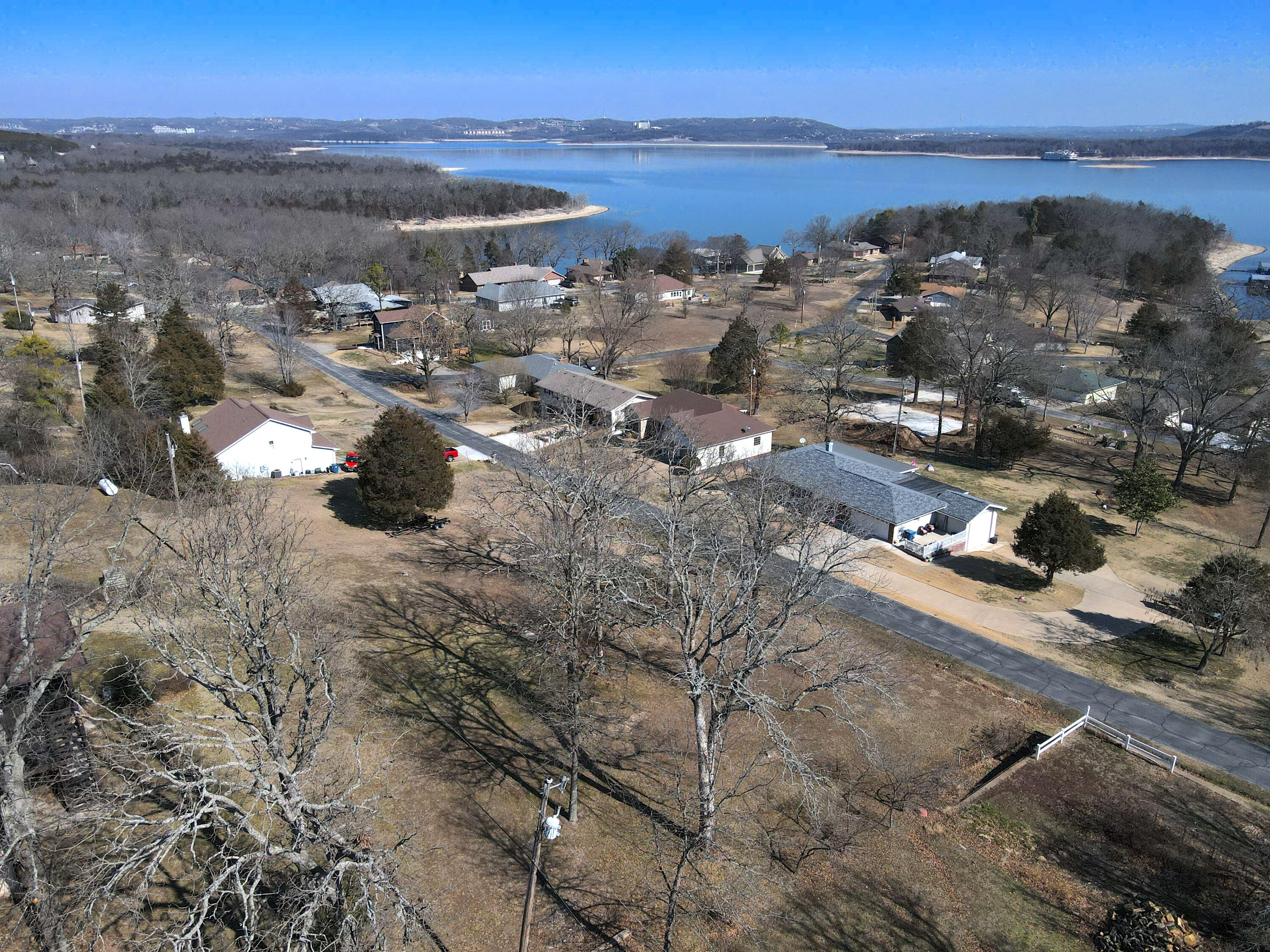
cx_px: 635
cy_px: 476
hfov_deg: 71.6
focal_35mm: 24
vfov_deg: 56.8
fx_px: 881
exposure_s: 1/2000
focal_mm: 4.5
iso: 100
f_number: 2.8
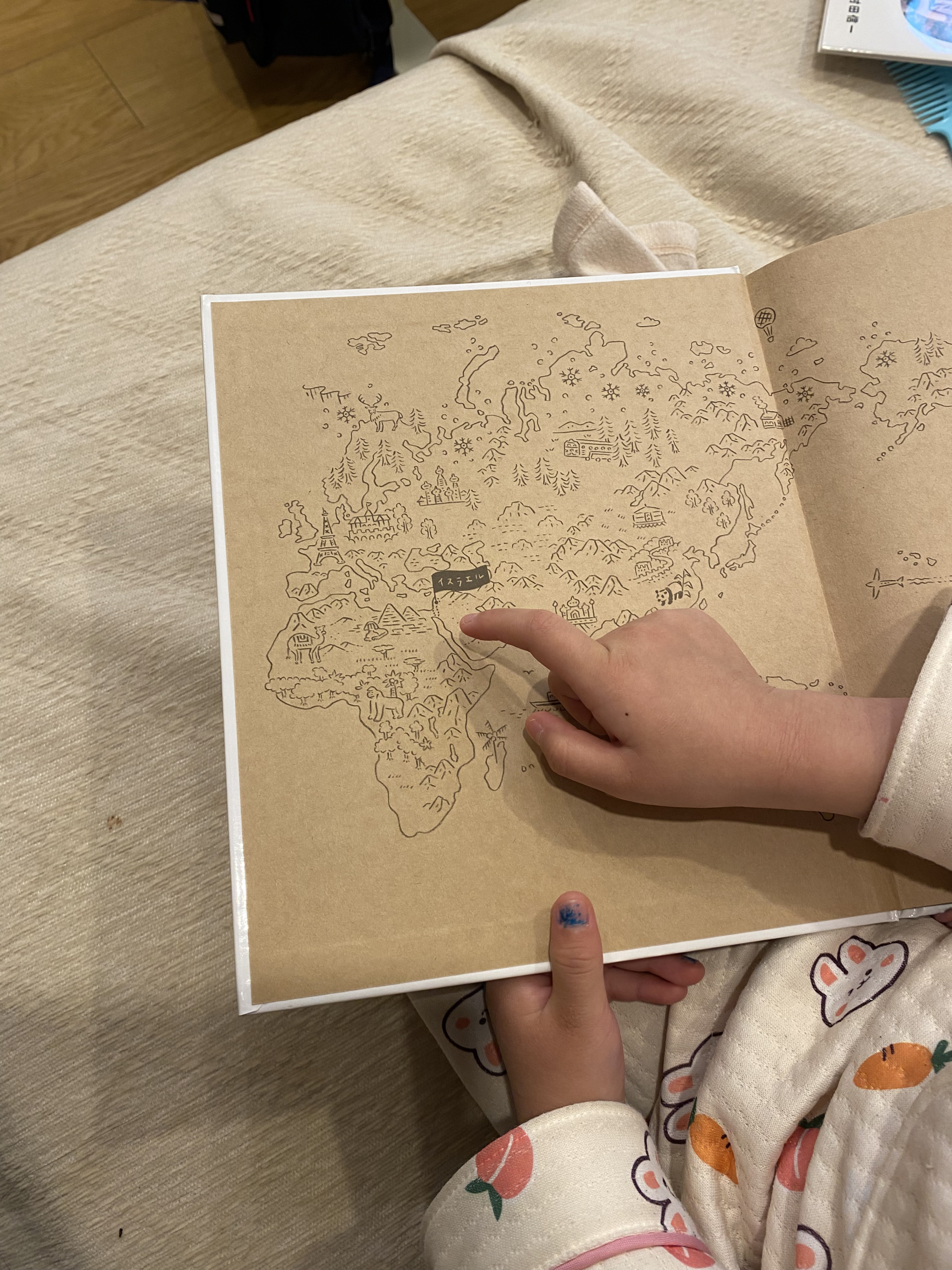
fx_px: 953
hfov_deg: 53.1
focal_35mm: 26
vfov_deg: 67.3
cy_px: 635
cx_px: 476
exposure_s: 1/50
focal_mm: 4.25
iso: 64
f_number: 1.8
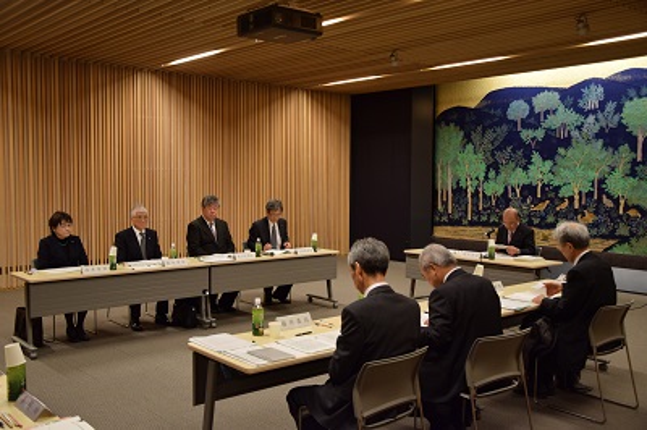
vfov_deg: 36.8
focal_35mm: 36
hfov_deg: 53.2
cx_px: 324
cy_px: 215
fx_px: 646
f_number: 3.8
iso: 1000
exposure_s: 1/60
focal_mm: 24
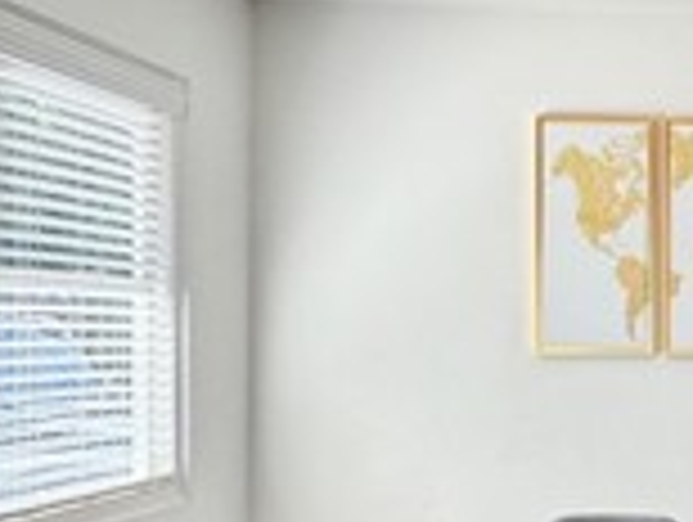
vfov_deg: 25.2
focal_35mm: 58
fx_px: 1163
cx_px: 819
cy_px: 342
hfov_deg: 29.0
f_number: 2.2
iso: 40
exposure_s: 1/145
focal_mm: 2.22
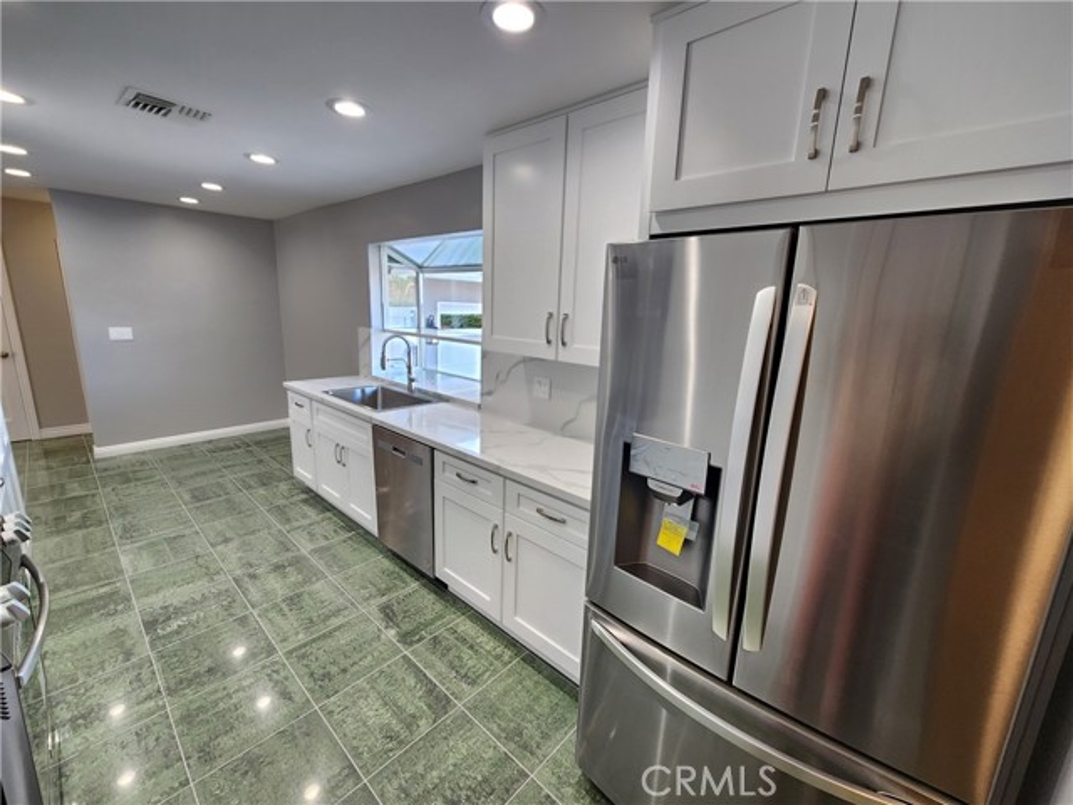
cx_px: 536
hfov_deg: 106.2
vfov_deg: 89.9
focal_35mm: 13
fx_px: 403
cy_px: 402
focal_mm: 2.2
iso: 250
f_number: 2.2
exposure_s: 1/60
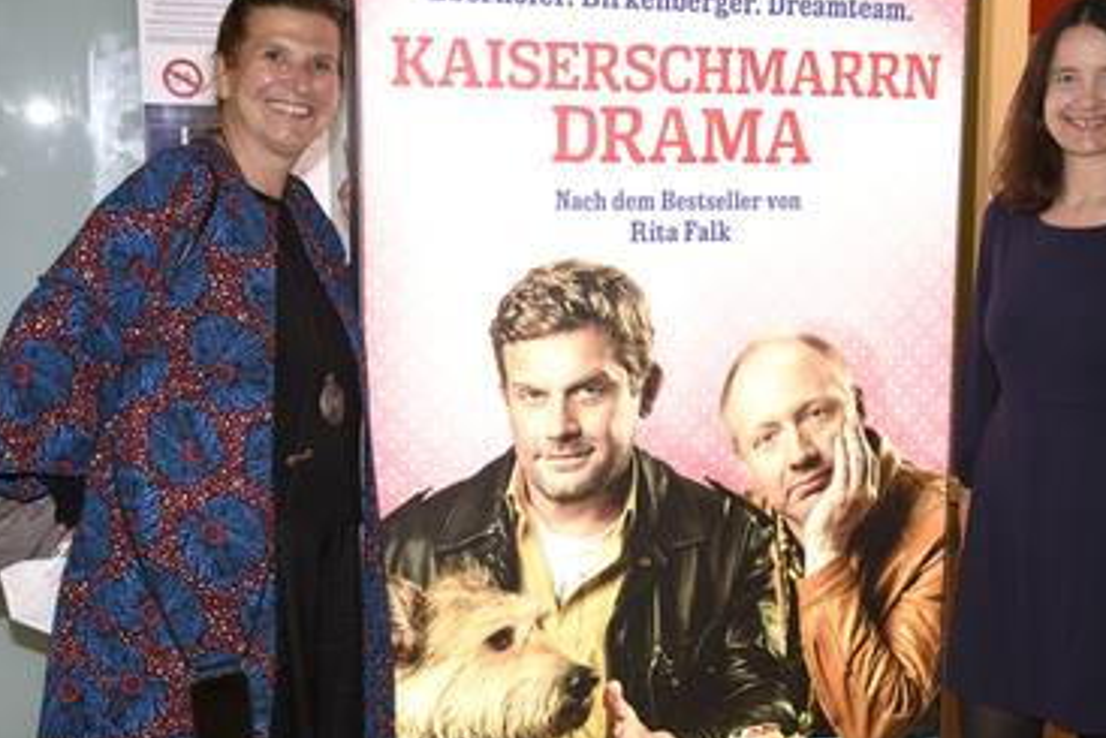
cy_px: 383
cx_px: 655
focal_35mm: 54
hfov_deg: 36.7
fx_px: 1660
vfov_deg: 25.1
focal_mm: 44
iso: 800
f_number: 6.3
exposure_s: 1/50
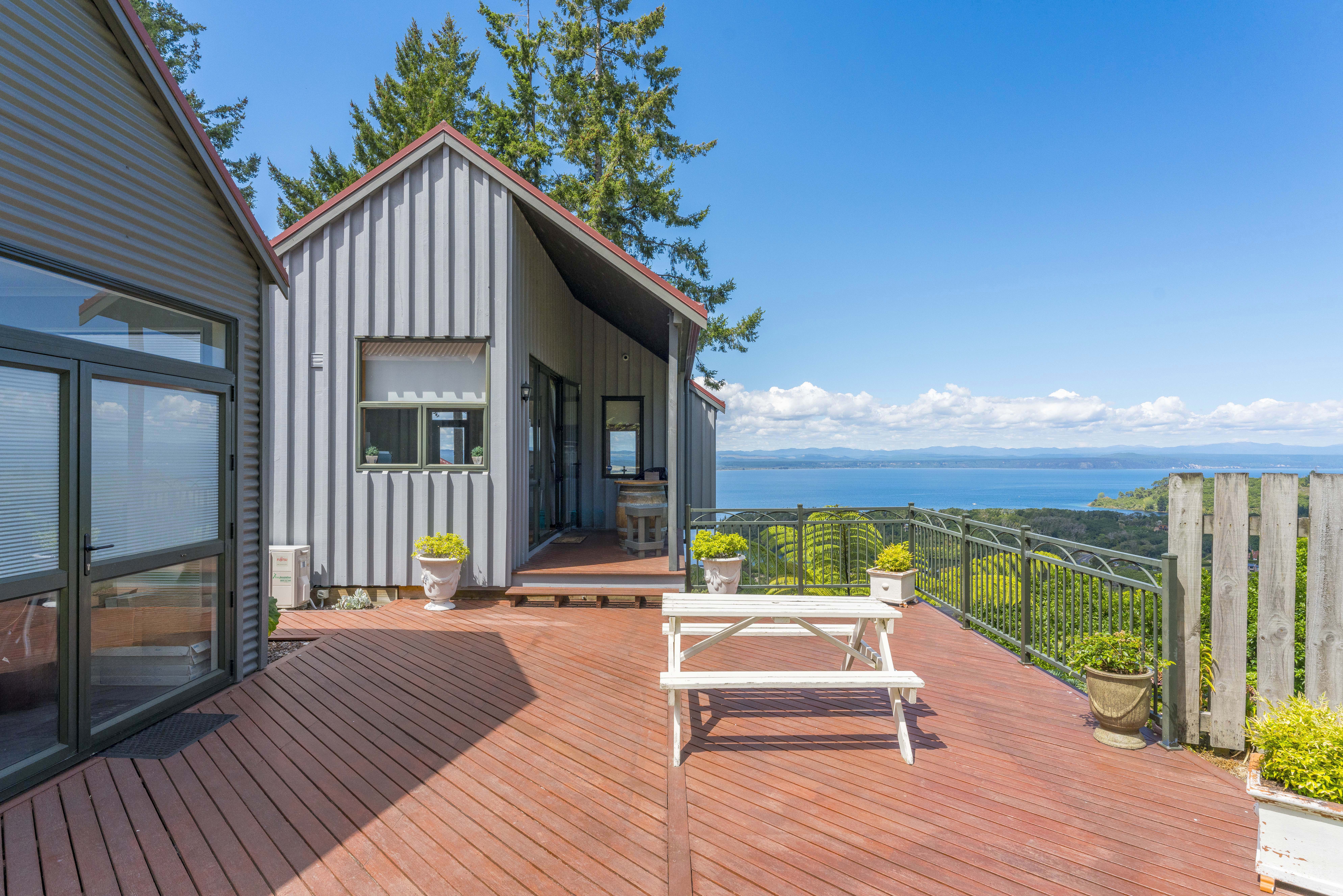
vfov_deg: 67.4
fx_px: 672
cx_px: 672
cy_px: 448
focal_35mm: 18
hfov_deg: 90.0
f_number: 9
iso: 640
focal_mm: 18
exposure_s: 1/1000
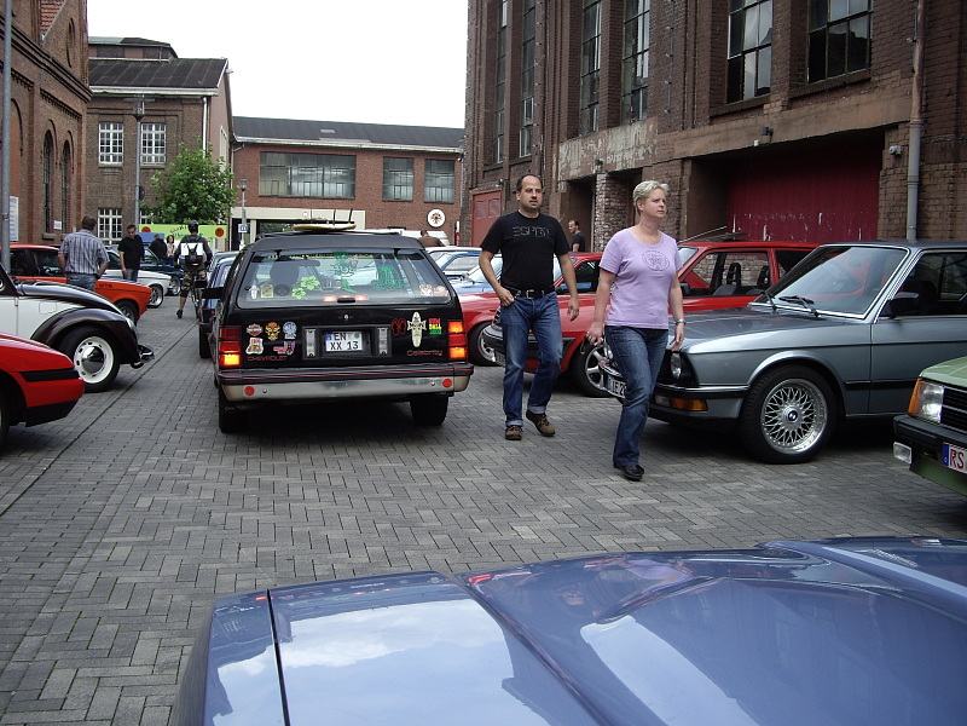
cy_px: 363
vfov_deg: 37.7
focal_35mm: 38
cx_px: 484
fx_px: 1062
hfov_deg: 49.0
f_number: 2.8
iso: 50
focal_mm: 7.9
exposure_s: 1/200
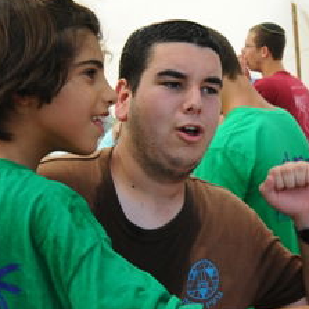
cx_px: 245
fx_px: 646
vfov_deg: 26.9
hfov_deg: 26.4
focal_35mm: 64
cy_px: 160
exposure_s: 1/320
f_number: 6.3
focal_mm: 14
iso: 200
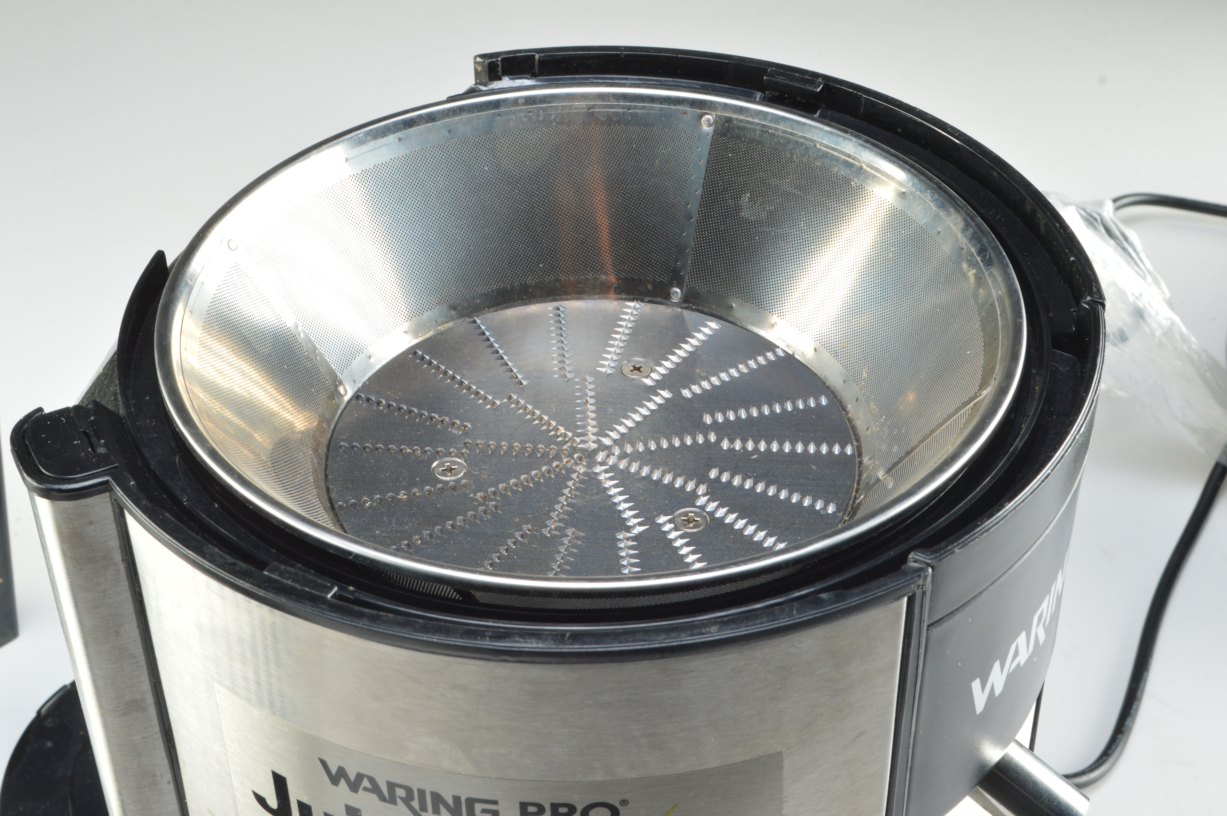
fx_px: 2043
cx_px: 614
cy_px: 408
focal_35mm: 60
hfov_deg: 33.4
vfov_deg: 22.6
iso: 200
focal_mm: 40
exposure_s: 1/125
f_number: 16
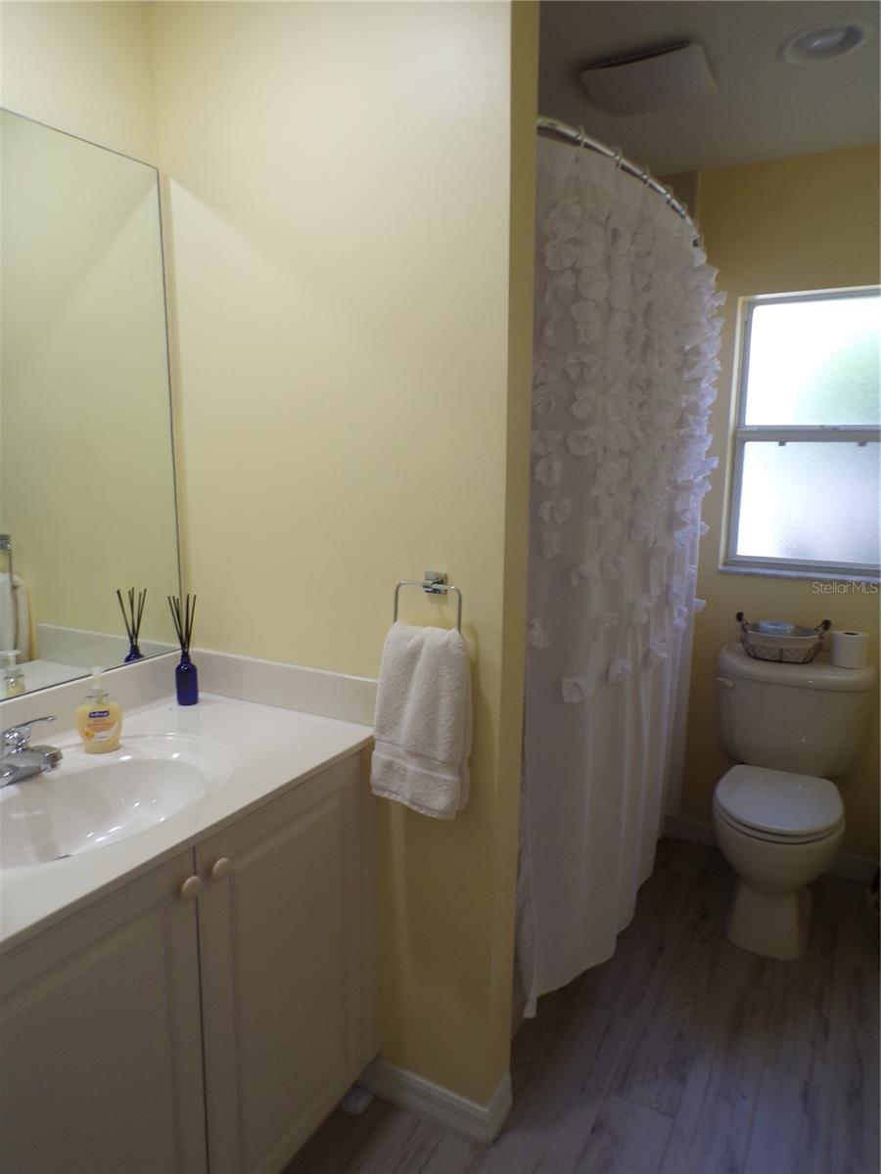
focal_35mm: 24
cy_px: 587
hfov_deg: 56.8
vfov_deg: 71.6
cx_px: 440
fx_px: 814
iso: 91
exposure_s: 1/34
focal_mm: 4.3
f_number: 4.3
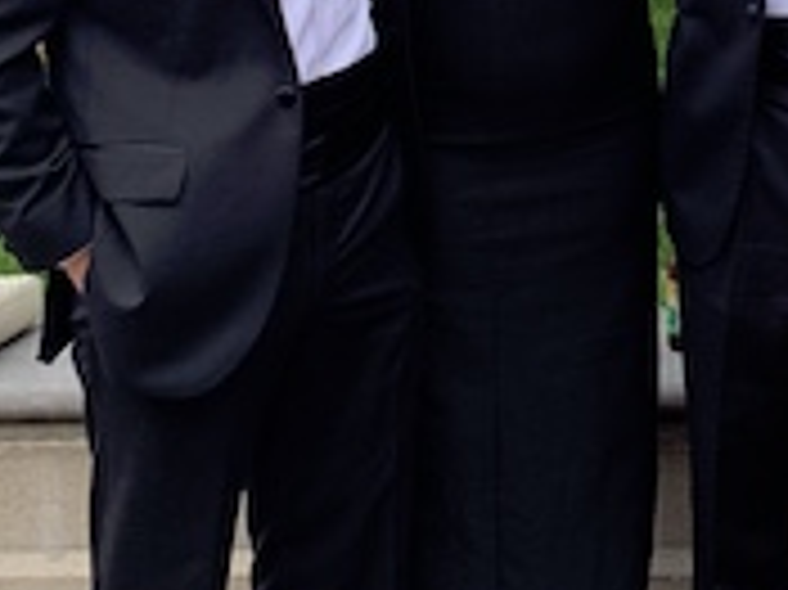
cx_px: 955
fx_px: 2025
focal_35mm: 89
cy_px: -203
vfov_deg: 15.7
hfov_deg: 20.5
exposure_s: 1/88
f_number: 1.8
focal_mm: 4.25
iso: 100
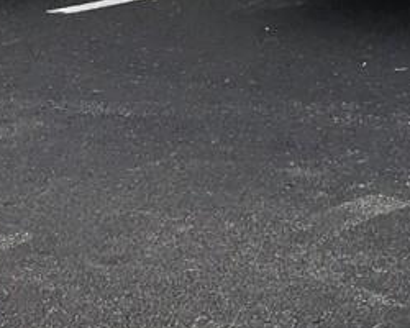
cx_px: 1156
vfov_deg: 7.6
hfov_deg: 9.0
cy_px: -633
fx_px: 2196
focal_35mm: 181
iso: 25
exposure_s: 1/986
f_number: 2.2
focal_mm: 4.15
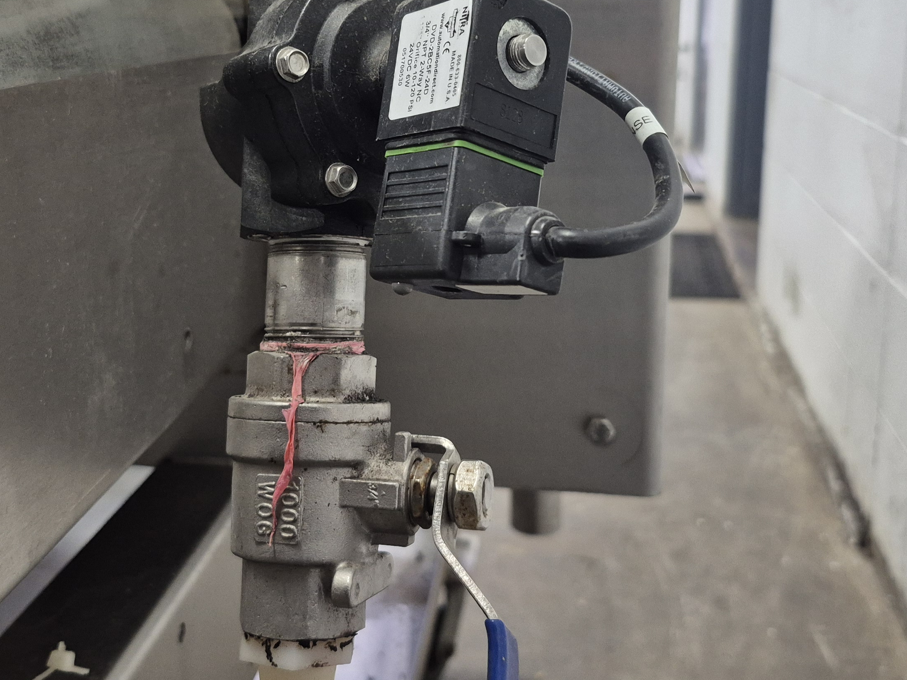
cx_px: 422
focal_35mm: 42
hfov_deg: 44.8
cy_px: 224
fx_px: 1101
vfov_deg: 34.0
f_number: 1.8
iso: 400
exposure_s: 1/120
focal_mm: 5.4
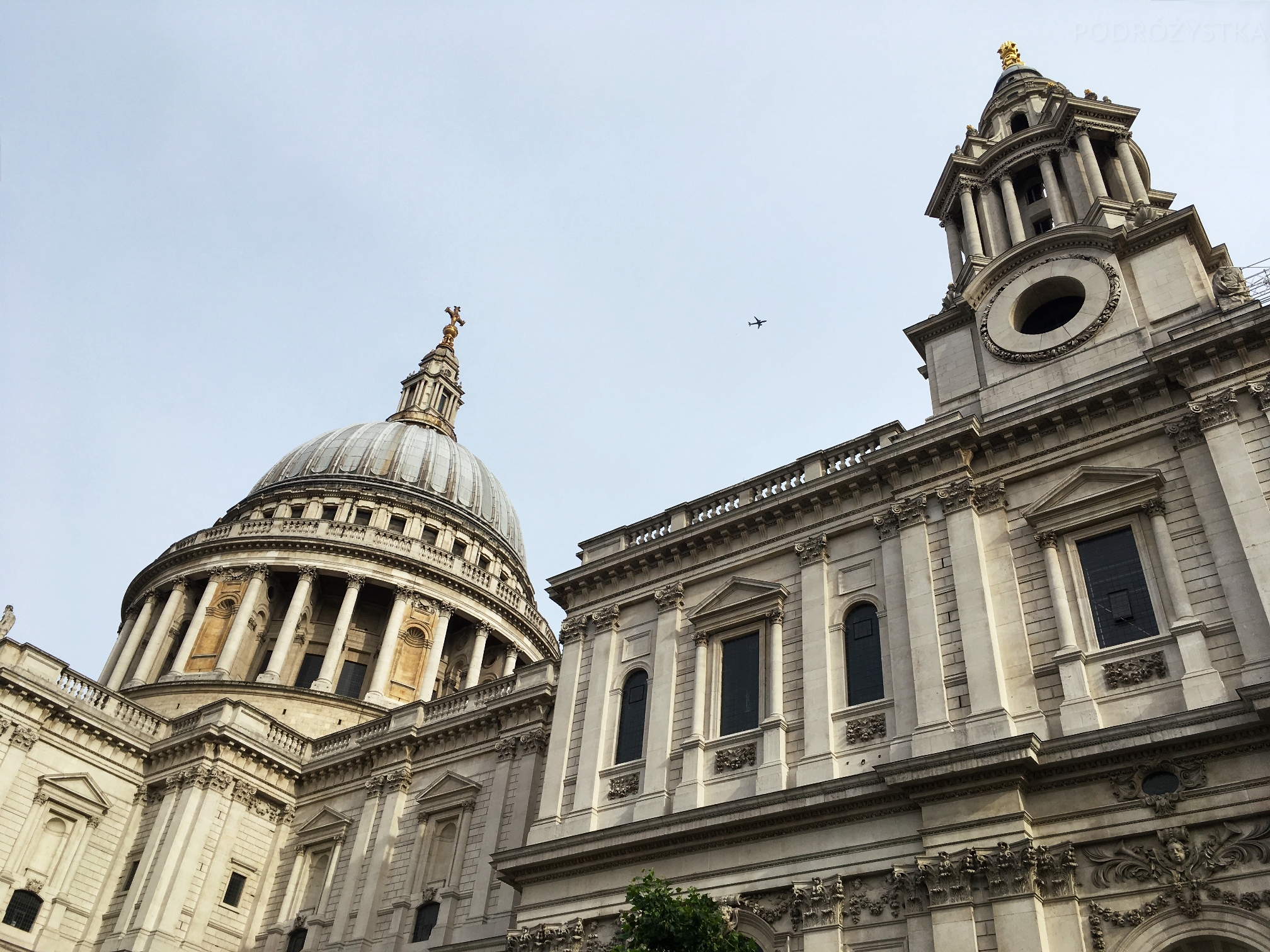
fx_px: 1064
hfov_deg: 61.7
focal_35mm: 29
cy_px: 476
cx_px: 635
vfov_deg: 48.2
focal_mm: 4.15
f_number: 2.2
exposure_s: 1/1282
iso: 25
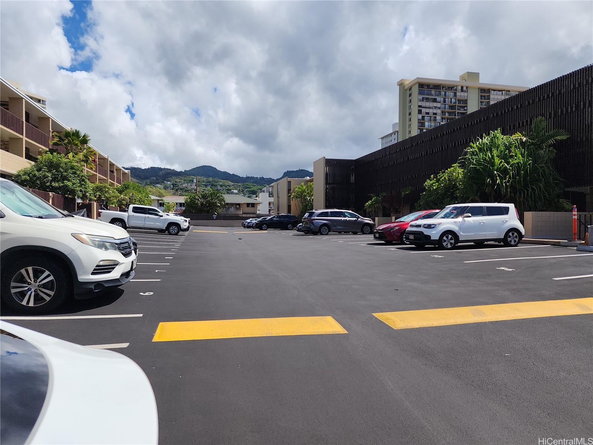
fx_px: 394
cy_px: 222
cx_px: 296
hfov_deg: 73.9
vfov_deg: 58.9
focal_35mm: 23
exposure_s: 1/1732
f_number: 1.8
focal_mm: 6.4
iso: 12
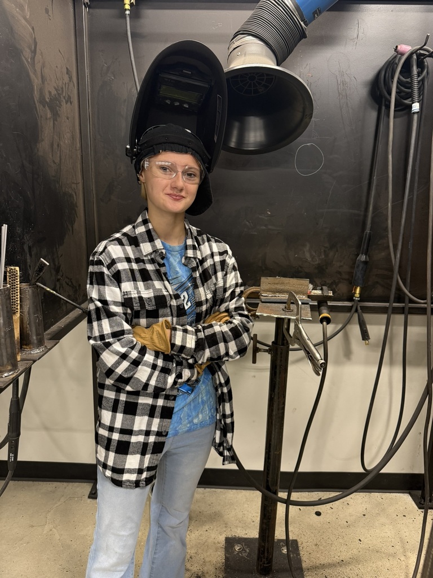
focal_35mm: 24
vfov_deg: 71.6
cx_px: 216
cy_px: 289
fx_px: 400
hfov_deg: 56.8
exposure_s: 1/60
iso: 250
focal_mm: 6.76
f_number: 1.78
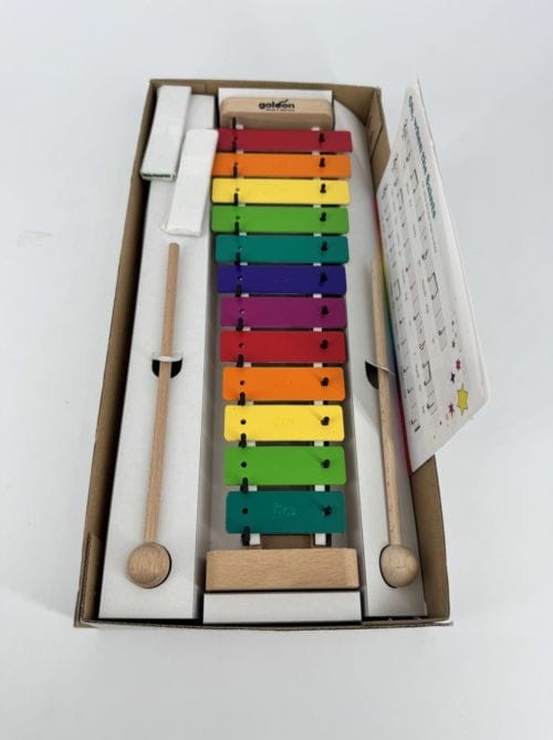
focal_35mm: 24
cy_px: 370
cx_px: 276
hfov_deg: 56.7
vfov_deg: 71.7
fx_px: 512
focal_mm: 6.76
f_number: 1.78
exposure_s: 1/1193
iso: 80
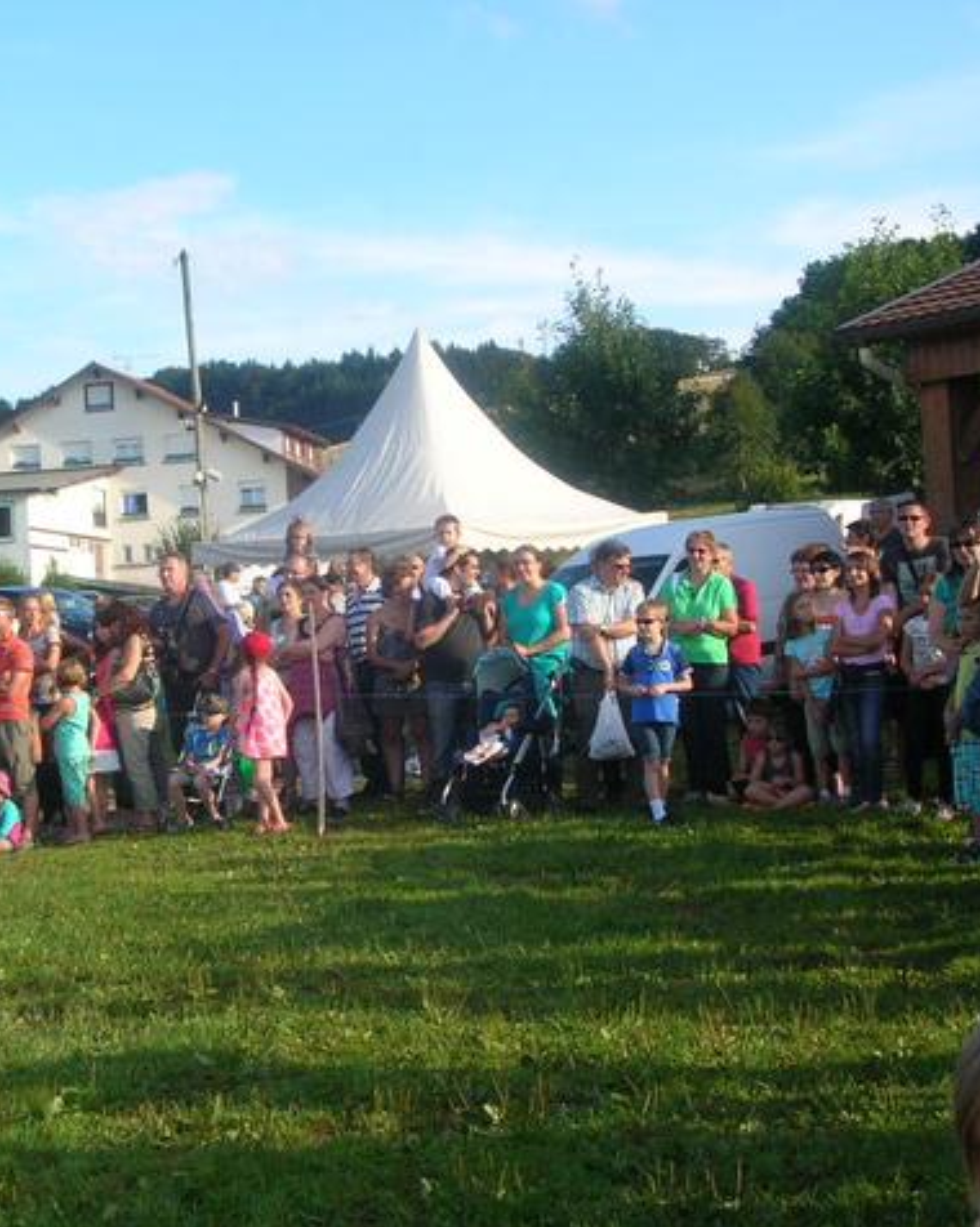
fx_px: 2432
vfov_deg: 28.3
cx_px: 384
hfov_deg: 22.7
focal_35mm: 67
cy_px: 616
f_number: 3.3
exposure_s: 1/310
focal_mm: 8.5
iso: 50
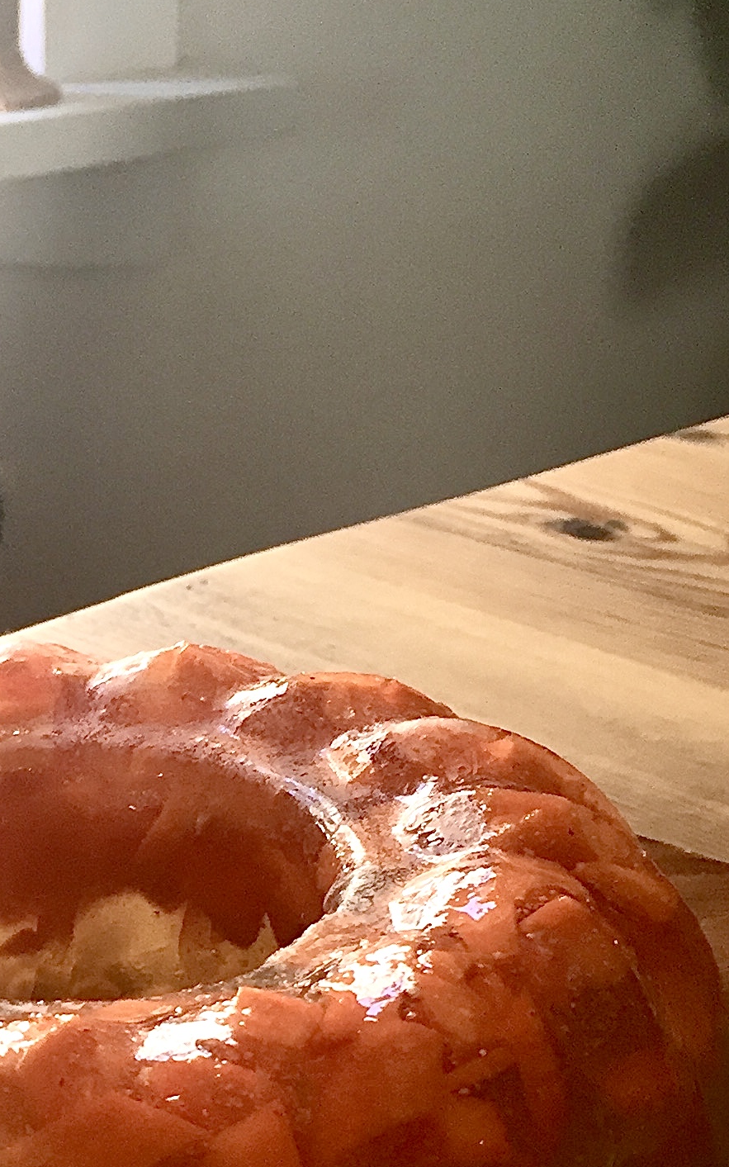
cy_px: 942
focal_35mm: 71
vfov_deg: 28.3
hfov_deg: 17.8
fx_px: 2257
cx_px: -40
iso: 32
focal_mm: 4.15
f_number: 2.2
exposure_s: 1/33
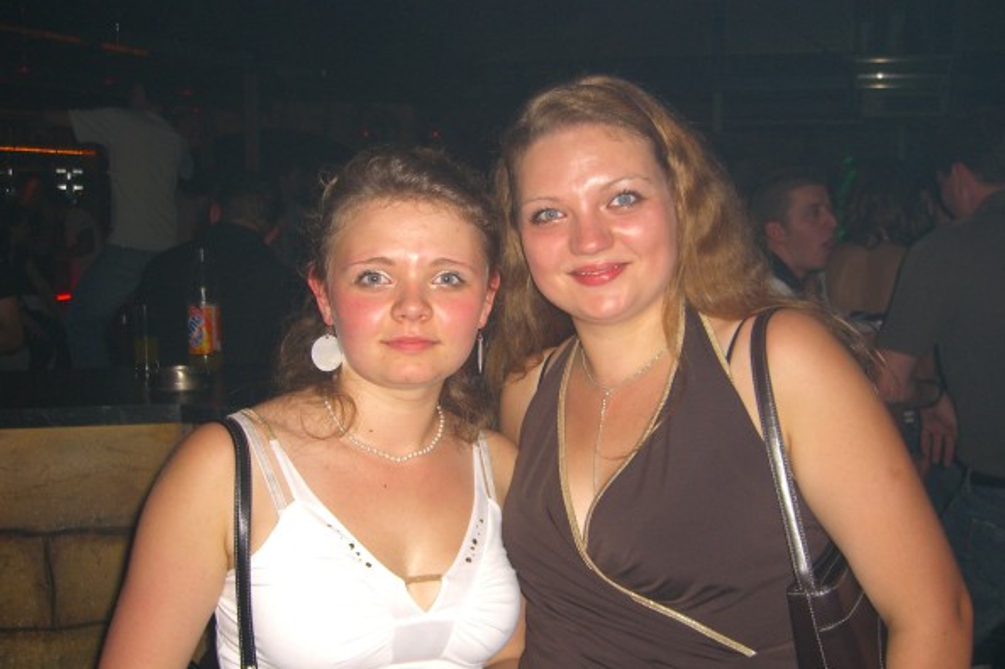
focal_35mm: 40
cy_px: 362
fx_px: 1116
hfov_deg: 48.5
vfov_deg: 33.4
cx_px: 507
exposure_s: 1/60
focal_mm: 7.9
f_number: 2.8
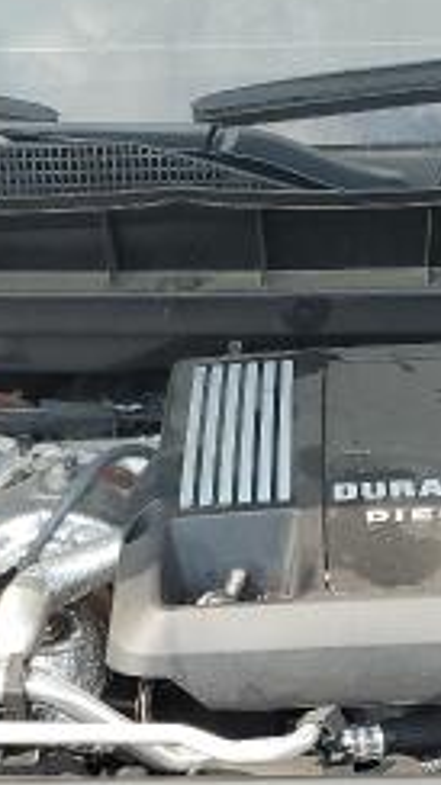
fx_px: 1936
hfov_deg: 13.0
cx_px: 319
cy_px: 711
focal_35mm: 93
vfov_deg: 22.4
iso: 50
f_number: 1.5
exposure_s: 1/769
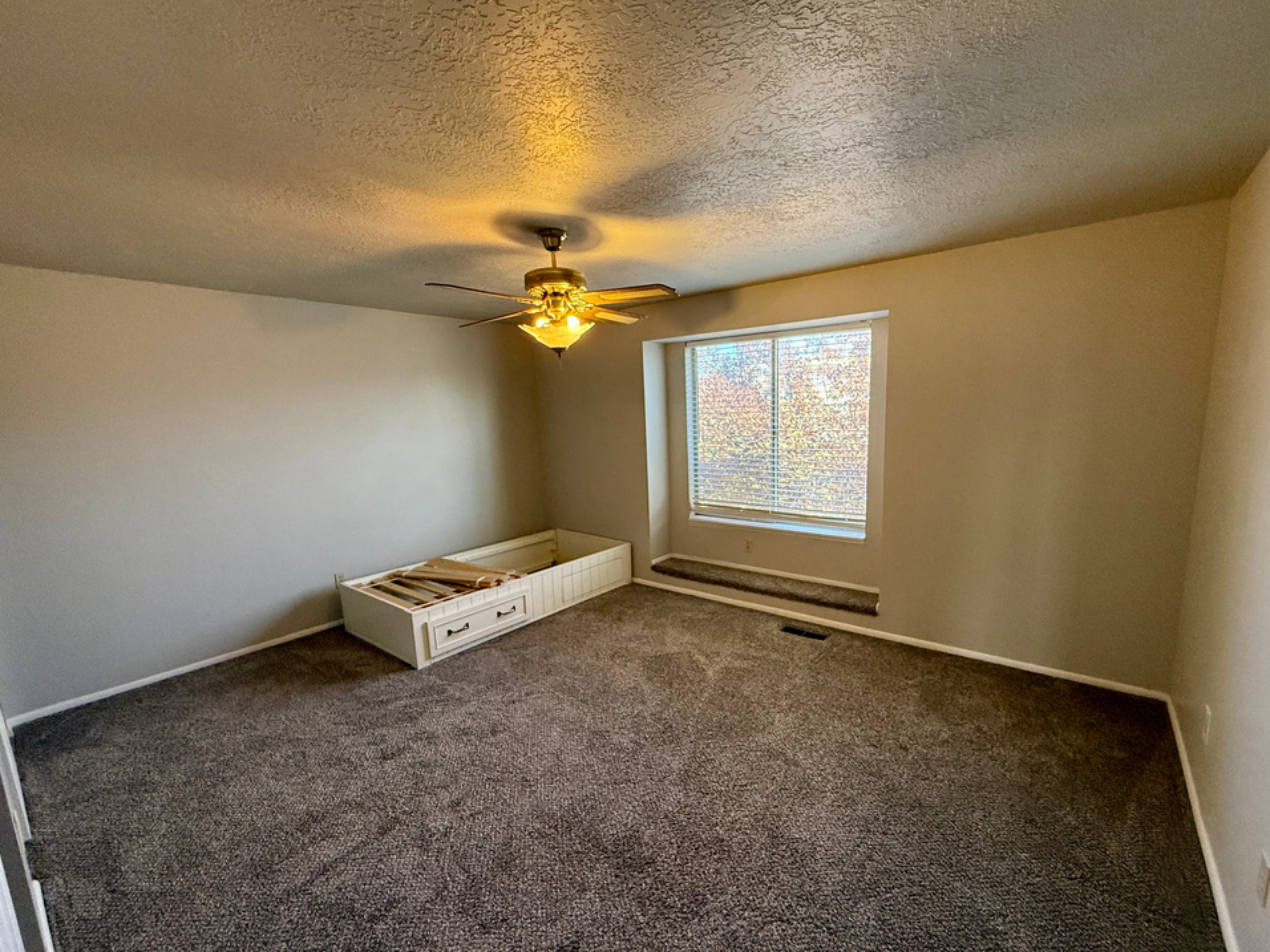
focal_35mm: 15
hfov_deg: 98.1
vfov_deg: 81.7
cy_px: 498
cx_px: 668
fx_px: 550
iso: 320
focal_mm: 2.22
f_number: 2.2
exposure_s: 1/99
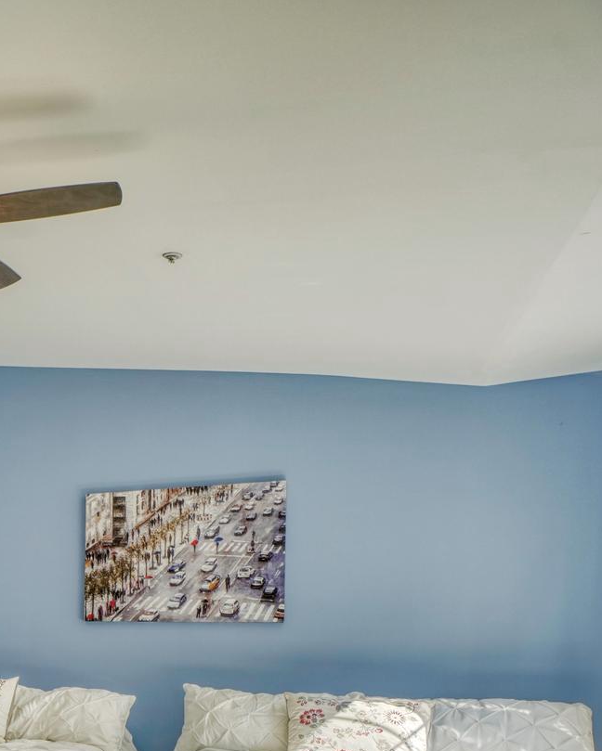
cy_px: 633
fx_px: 846
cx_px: -316
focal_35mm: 38
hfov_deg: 26.9
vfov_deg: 44.8
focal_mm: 16
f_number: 7.1
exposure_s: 1/80
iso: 640
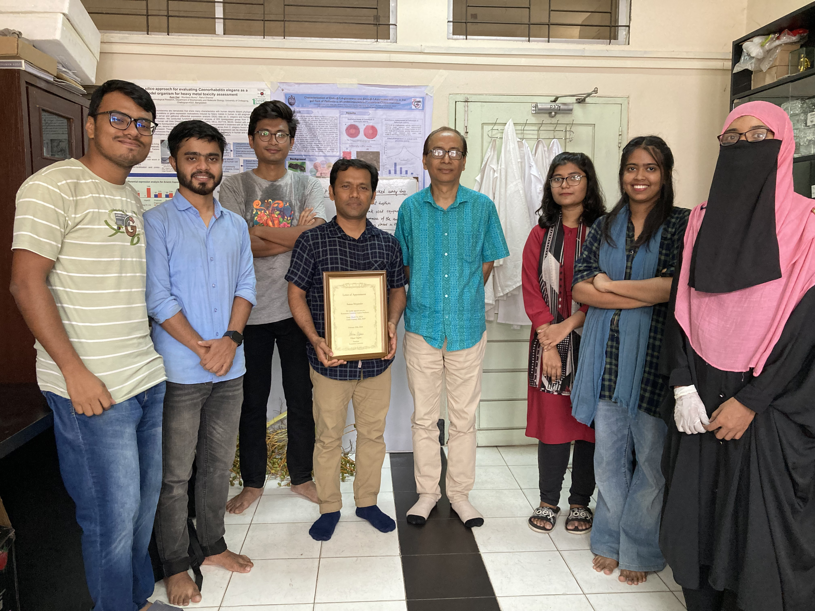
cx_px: 408
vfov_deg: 49.7
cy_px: 306
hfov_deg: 63.4
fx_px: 659
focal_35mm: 28
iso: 250
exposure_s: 1/50
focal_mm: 3.99
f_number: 1.8
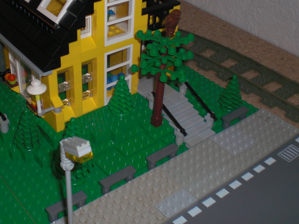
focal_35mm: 50
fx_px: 432
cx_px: 138
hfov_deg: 38.2
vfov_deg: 29.0
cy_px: 86
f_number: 3.1
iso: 100
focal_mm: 6.3
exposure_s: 1/30
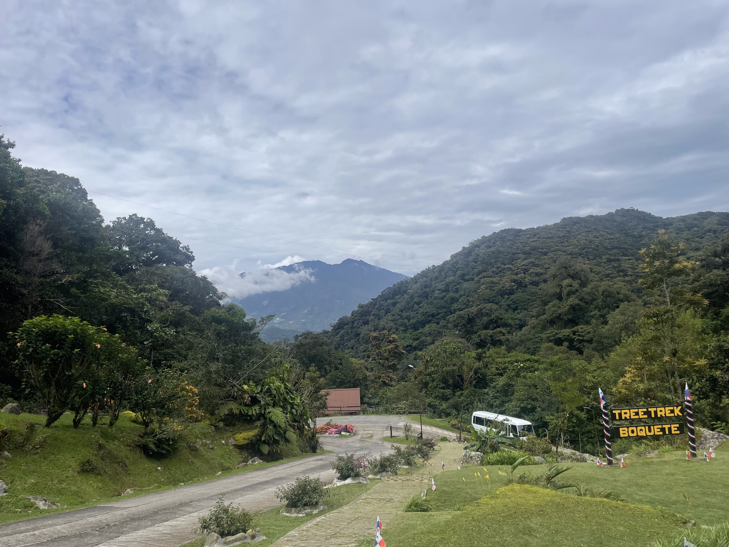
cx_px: 364
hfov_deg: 67.3
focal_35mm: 26
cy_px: 274
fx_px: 548
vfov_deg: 53.1
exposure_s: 1/6135
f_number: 1.6
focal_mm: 4.2
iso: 32
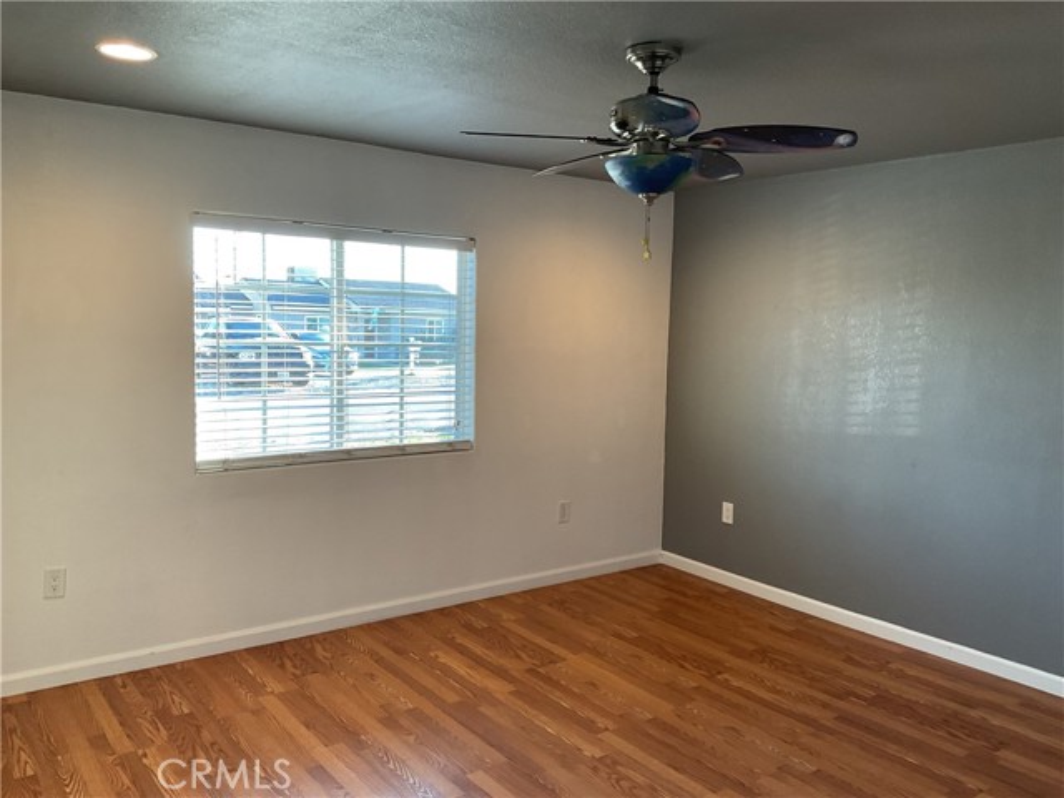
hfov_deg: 61.7
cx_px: 532
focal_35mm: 29
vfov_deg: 48.2
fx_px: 891
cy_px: 399
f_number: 1.8
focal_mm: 3
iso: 64
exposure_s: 1/60
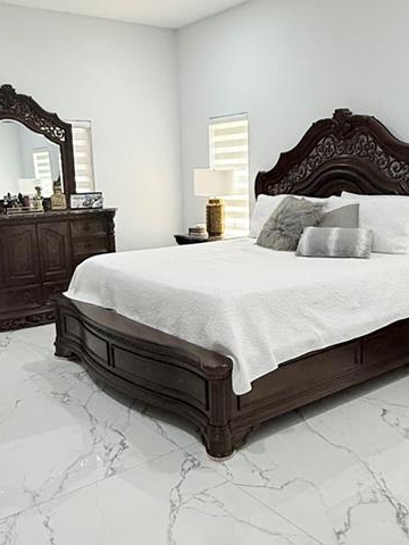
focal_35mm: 35
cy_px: 280
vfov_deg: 52.6
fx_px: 551
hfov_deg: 40.7
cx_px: 208
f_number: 2.2
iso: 200
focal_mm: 2.22
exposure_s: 1/120
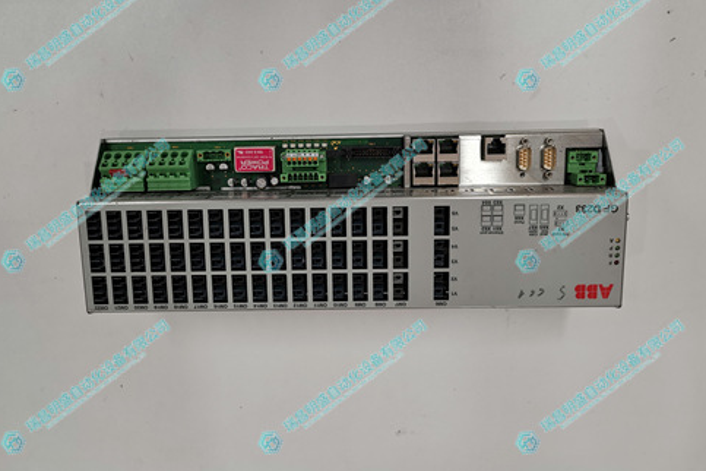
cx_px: 345
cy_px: 204
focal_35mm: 28
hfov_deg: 65.5
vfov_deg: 46.3
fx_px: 549
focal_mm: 4.75
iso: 100
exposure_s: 1/100
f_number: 1.8
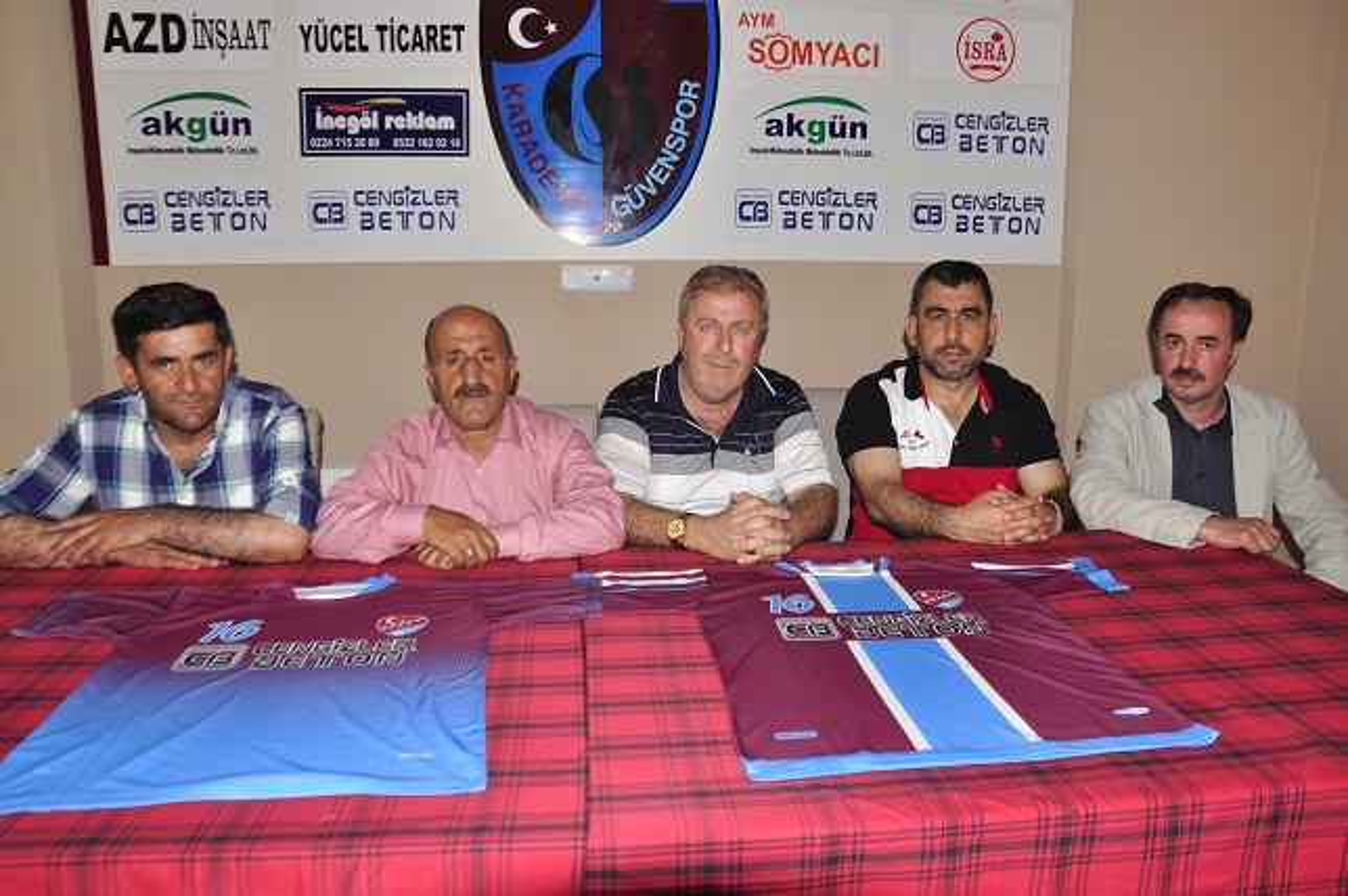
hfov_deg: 67.4
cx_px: 674
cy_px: 448
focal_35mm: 27
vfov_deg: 47.8
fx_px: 1010
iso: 400
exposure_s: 1/125
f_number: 5
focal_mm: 18
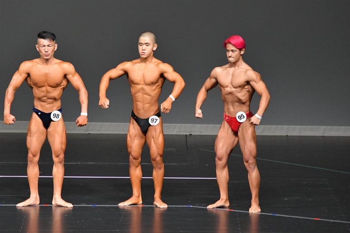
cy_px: 117
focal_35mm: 317
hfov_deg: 6.5
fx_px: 3081
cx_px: 176
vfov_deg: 4.3
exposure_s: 1/400
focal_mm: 210
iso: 5000
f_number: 5.6
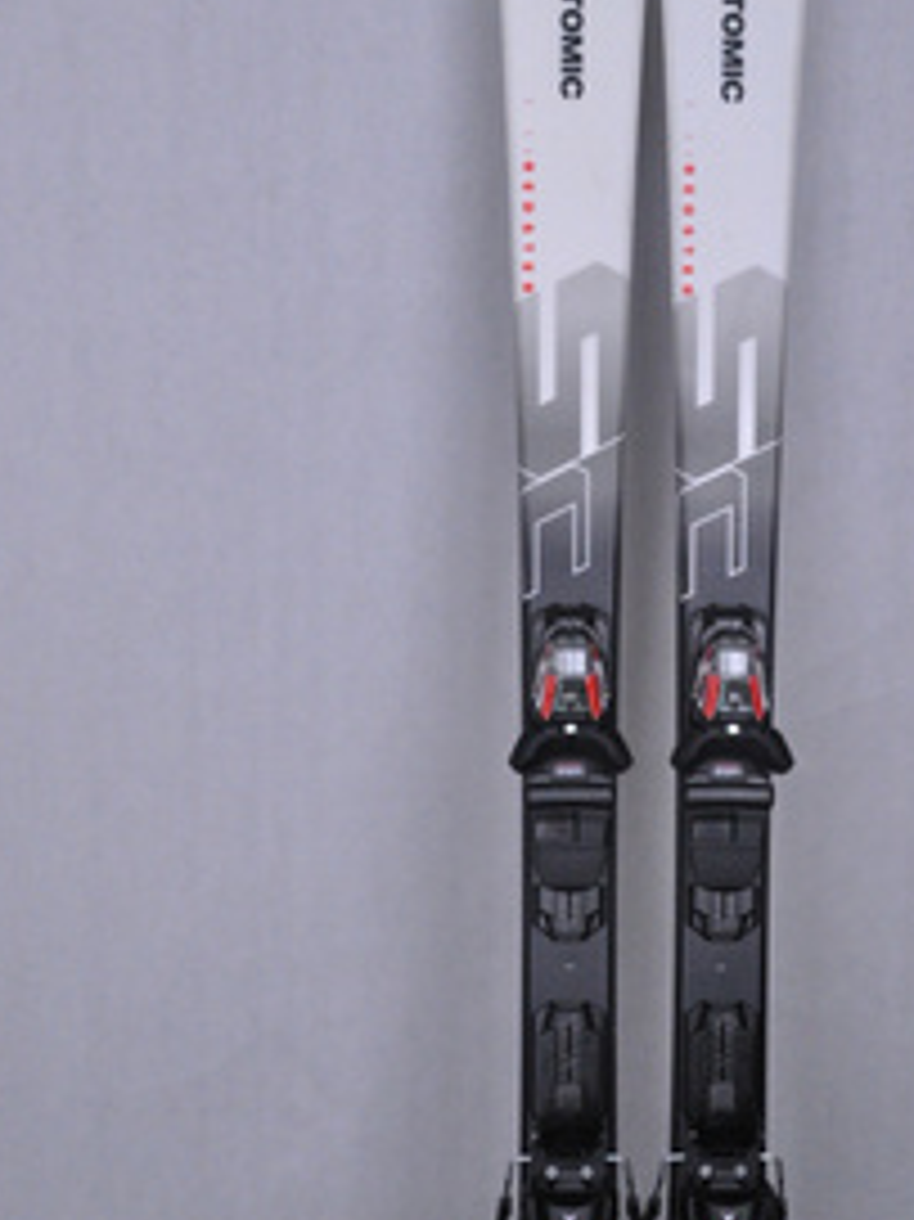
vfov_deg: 32.1
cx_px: 642
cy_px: 788
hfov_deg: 24.3
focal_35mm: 60
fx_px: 2107
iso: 3200
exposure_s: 1/125
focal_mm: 25
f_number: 9.5
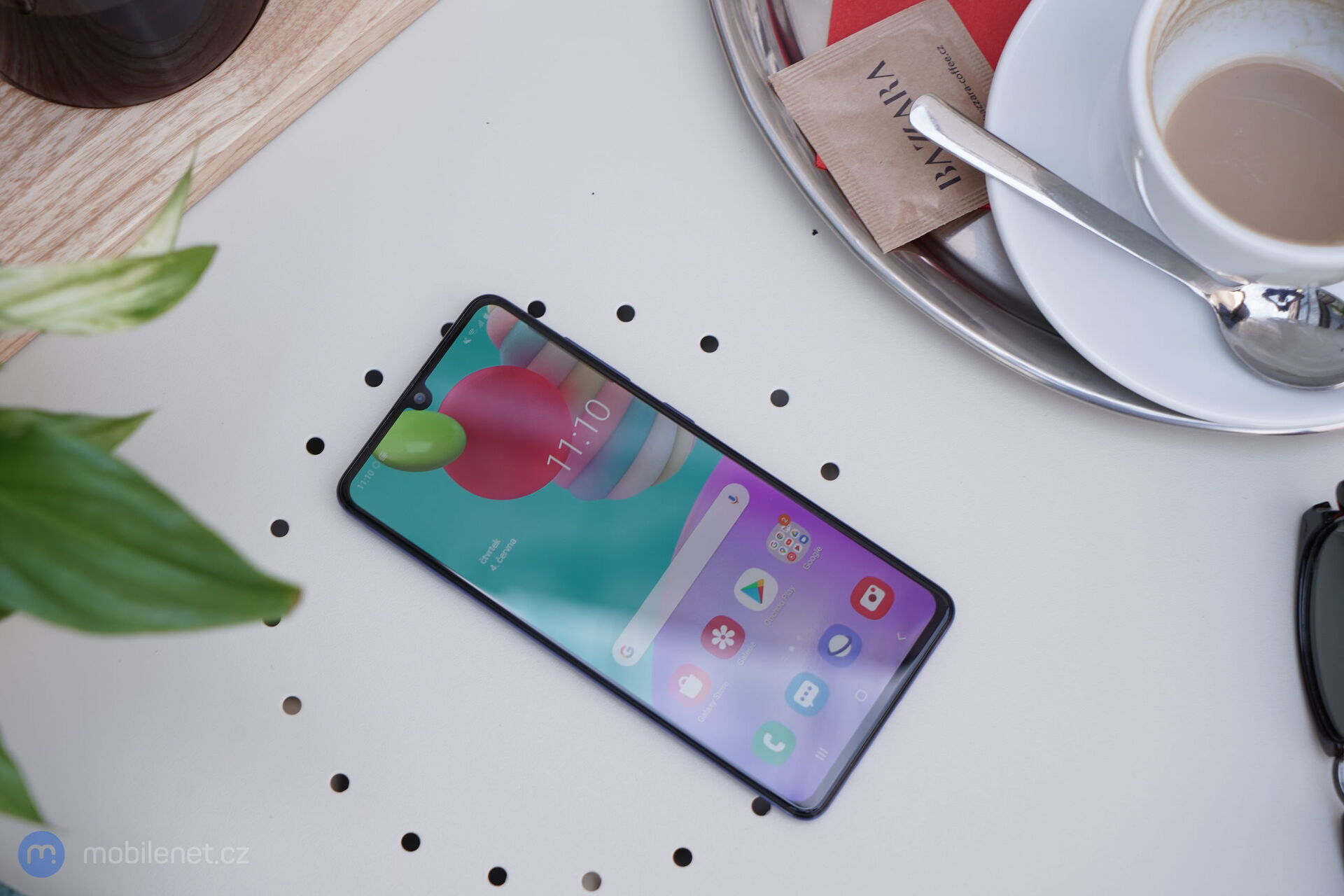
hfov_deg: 28.8
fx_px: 2613
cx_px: 672
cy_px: 448
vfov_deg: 19.5
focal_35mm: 70
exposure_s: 1/160
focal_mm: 70
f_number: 6.3
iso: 200
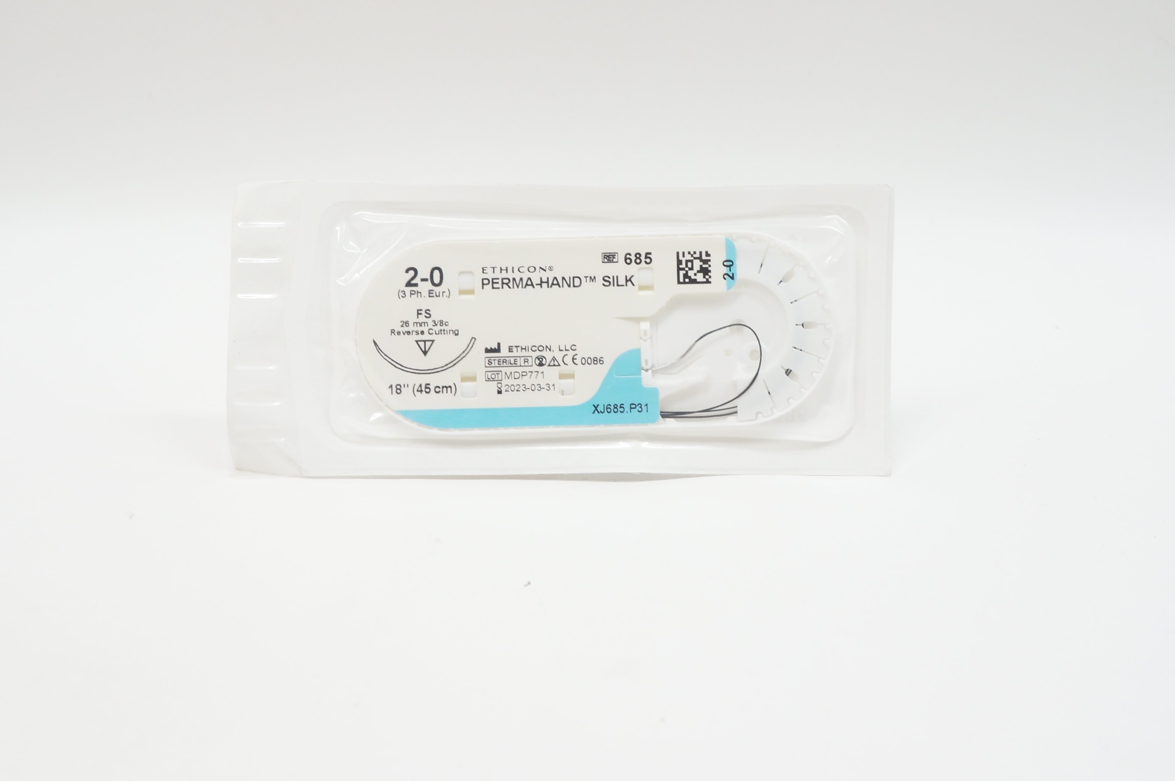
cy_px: 334
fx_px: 1532
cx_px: 576
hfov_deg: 42.0
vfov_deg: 28.6
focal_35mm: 47
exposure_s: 1/40
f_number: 7.1
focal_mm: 24
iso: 400
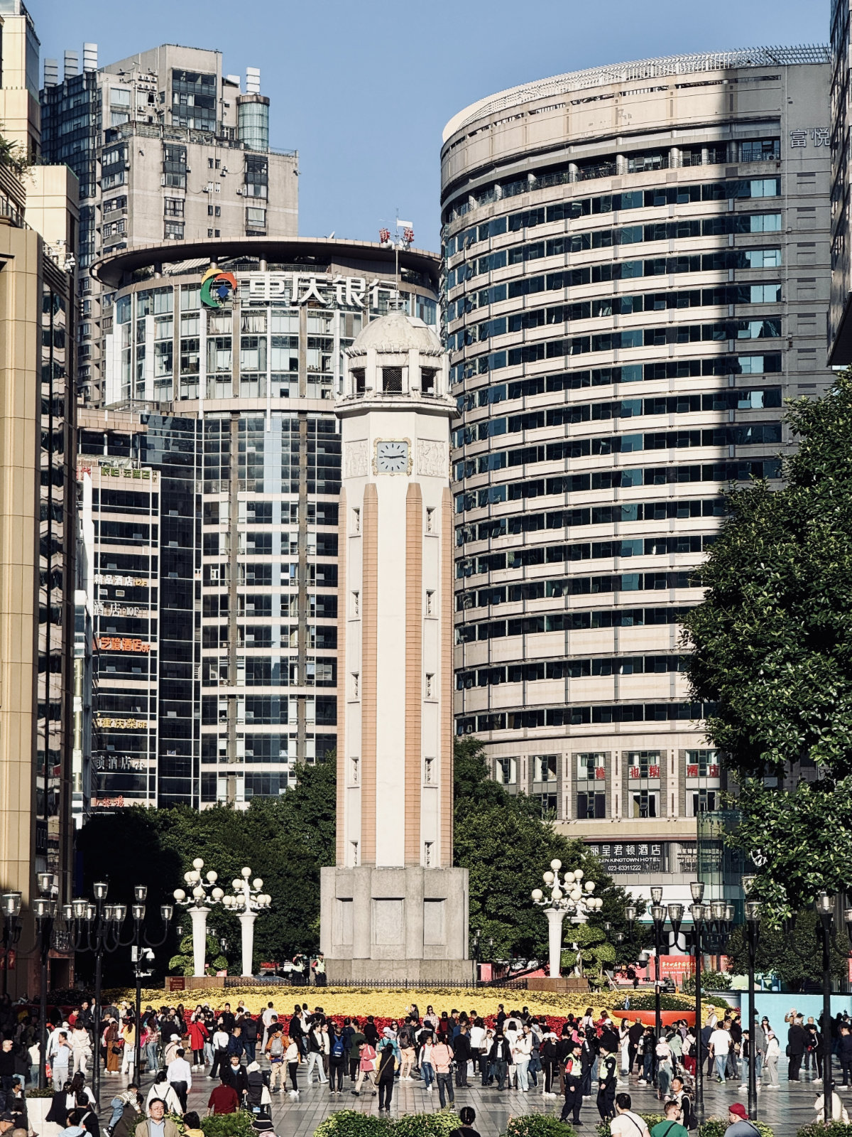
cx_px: 426
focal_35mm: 120
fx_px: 3938
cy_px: 568
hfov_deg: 12.3
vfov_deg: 16.4
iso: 50
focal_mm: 15.7
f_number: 2.8
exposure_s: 1/2083
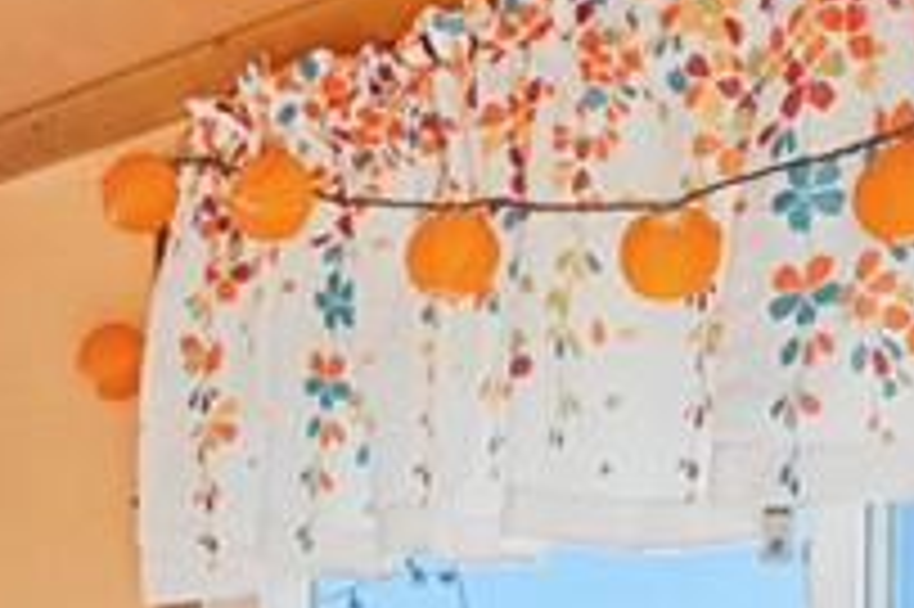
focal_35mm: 94
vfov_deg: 13.4
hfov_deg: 20.4
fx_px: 2373
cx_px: -185
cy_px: 1038
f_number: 7.1
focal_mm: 18.5
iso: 400
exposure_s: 1/4
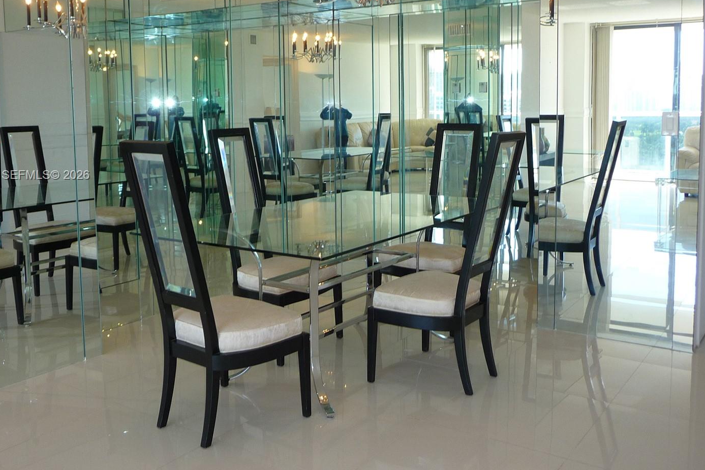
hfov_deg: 53.1
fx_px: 705
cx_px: 338
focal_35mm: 36
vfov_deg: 36.7
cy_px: 176
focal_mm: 5
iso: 100
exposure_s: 1/80
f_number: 3.4
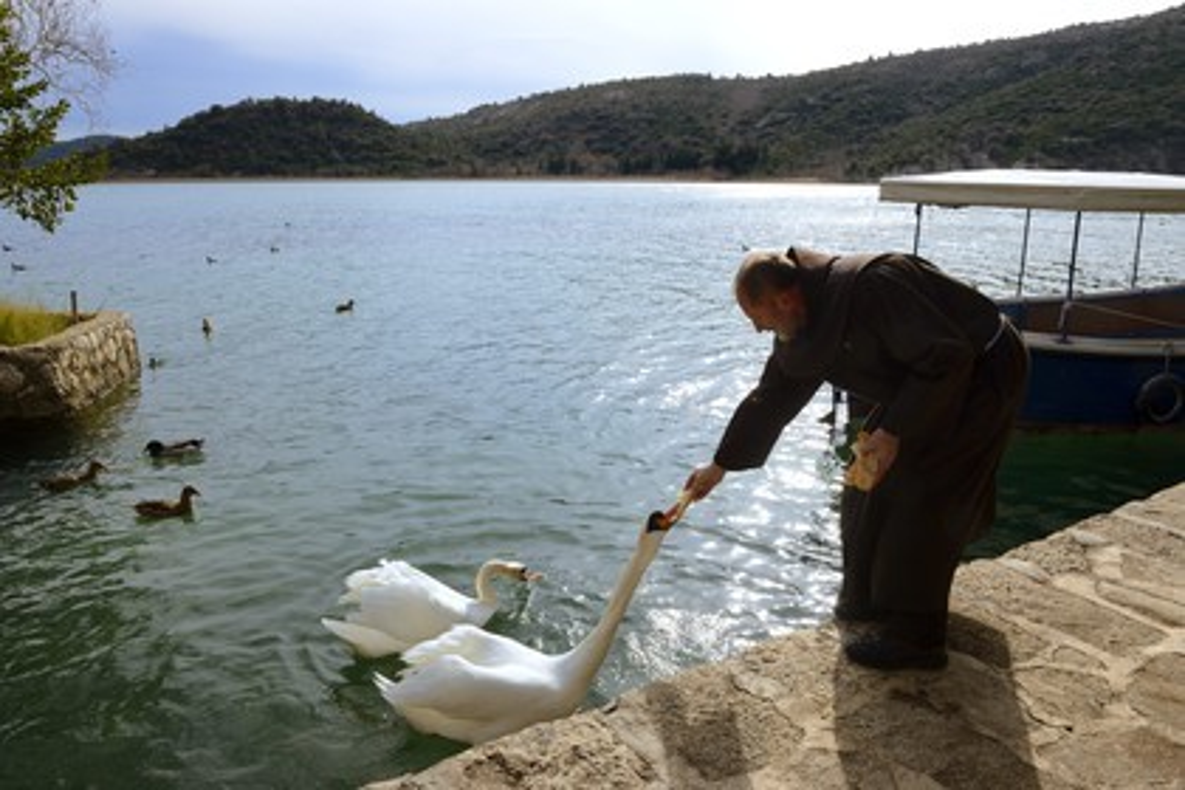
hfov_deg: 73.7
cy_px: 395
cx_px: 592
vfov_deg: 53.1
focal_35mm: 24
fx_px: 790
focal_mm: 24
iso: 400
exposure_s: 1/250
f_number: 14
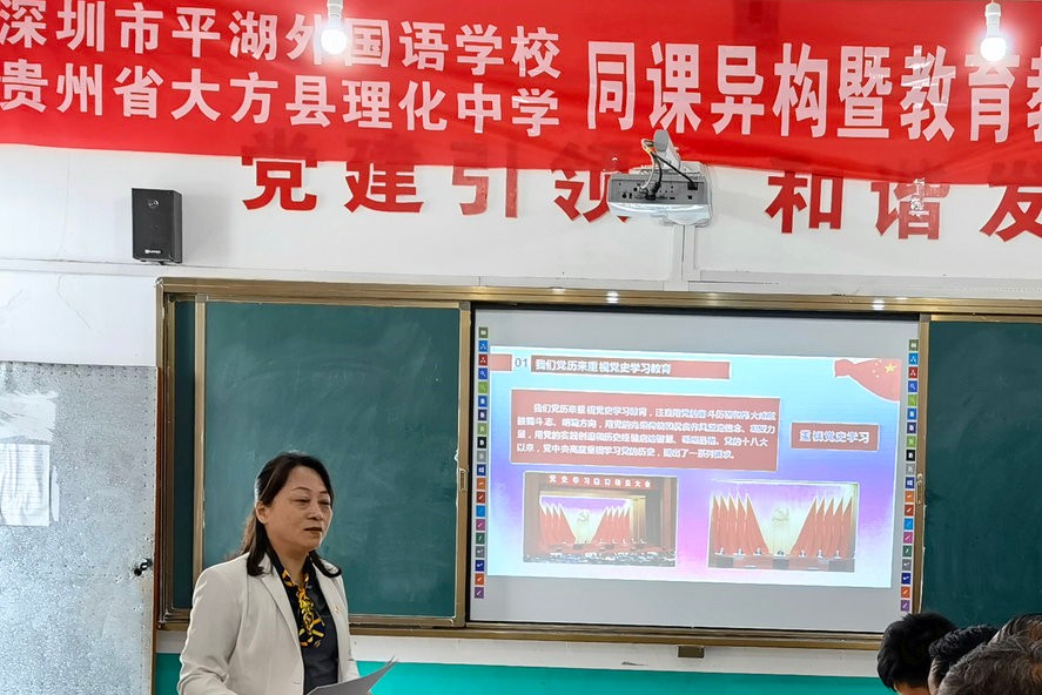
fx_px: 1882
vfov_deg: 20.5
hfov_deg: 30.3
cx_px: 806
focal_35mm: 65
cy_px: 622
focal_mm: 6.67
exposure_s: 1/120
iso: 125
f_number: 1.9
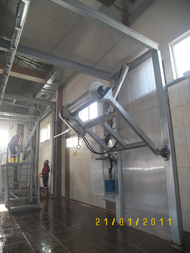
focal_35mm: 24
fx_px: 176
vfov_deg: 71.6
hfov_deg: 56.8
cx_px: 95
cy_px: 126
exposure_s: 1/30
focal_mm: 5
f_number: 2.8
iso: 100
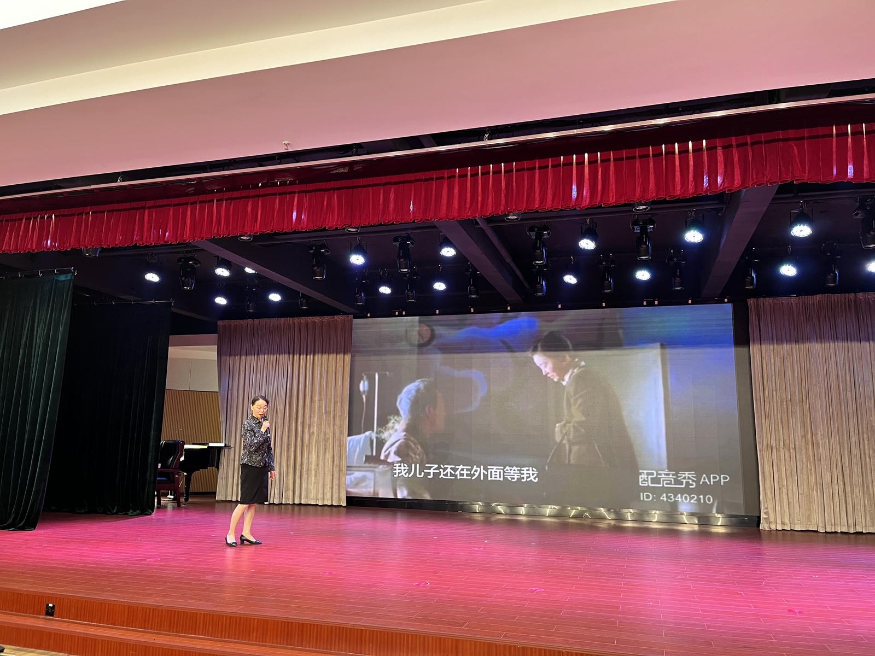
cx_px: 438
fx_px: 657
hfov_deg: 67.3
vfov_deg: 53.1
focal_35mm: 26
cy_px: 328
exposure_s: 1/82
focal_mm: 5.1
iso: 125
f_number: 1.6
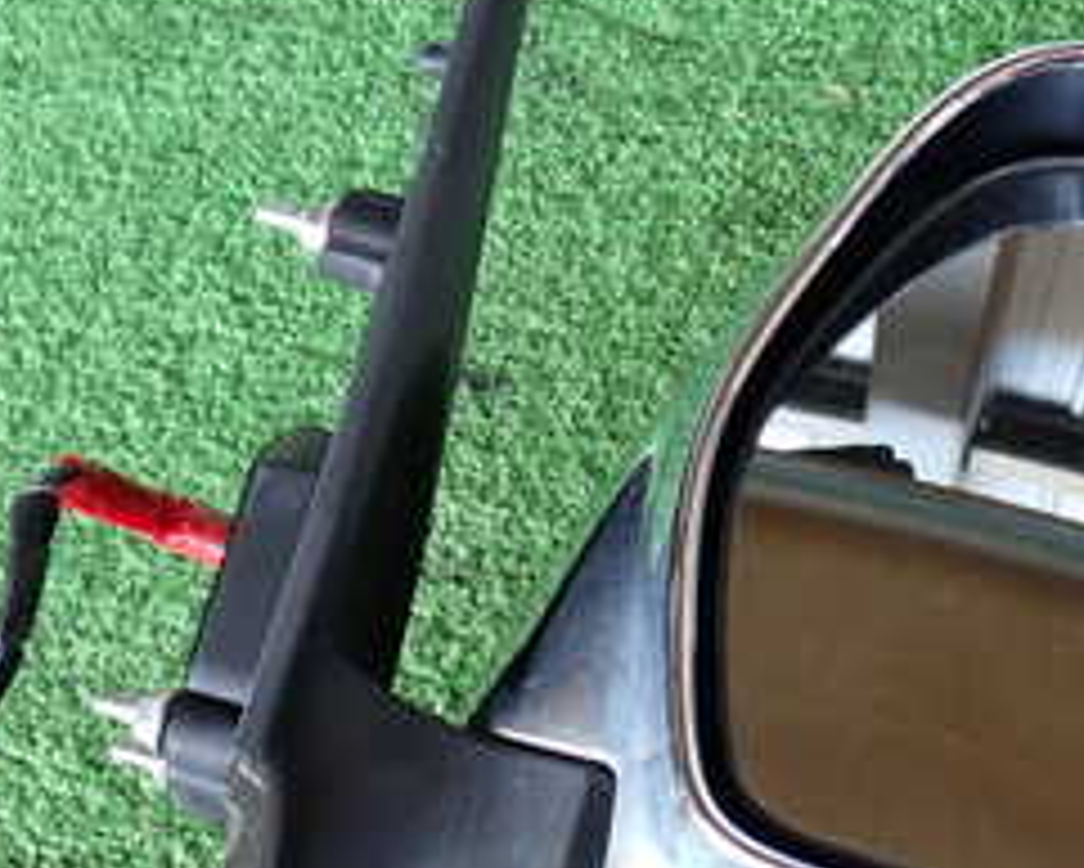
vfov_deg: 21.0
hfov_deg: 25.8
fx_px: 2343
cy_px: 405
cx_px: 783
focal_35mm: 73
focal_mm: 5.4
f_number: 2.3
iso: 125
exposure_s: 1/60
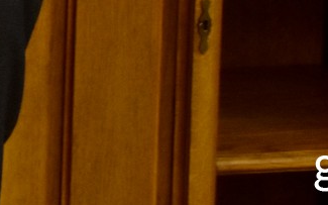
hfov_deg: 7.3
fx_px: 2413
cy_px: -458
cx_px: -454
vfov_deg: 4.6
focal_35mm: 270
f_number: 3.2
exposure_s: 1/100
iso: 800
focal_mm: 28
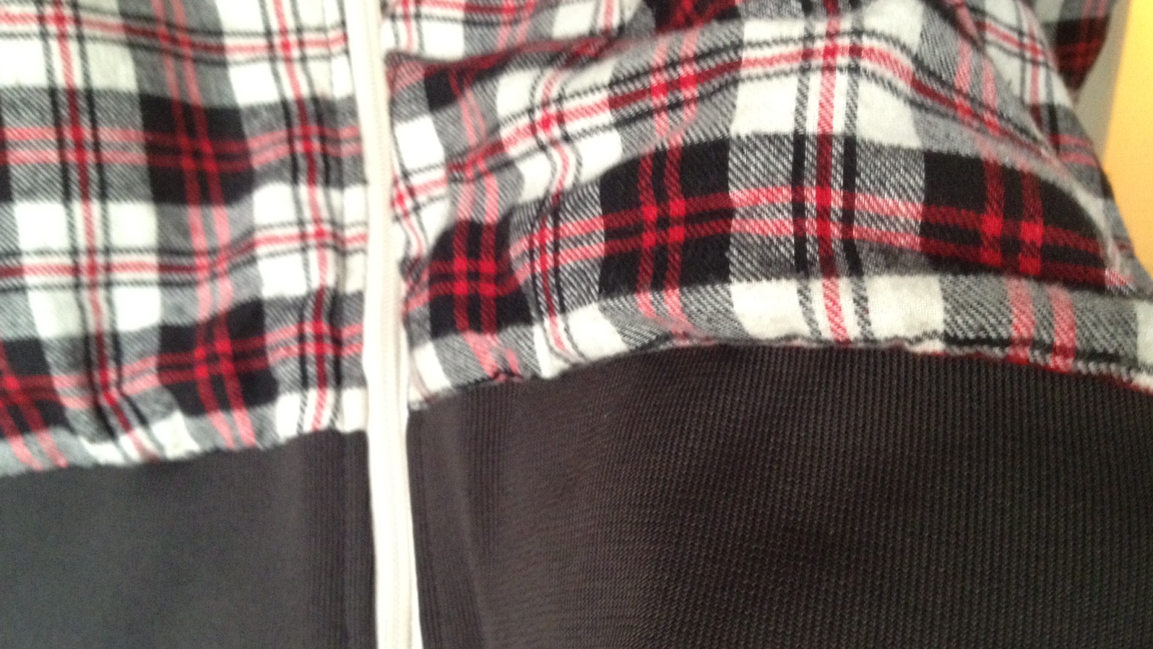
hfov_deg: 51.6
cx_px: 571
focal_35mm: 39
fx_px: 1192
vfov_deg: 30.3
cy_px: 392
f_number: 2.4
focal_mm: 4.28
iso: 400
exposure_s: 1/17
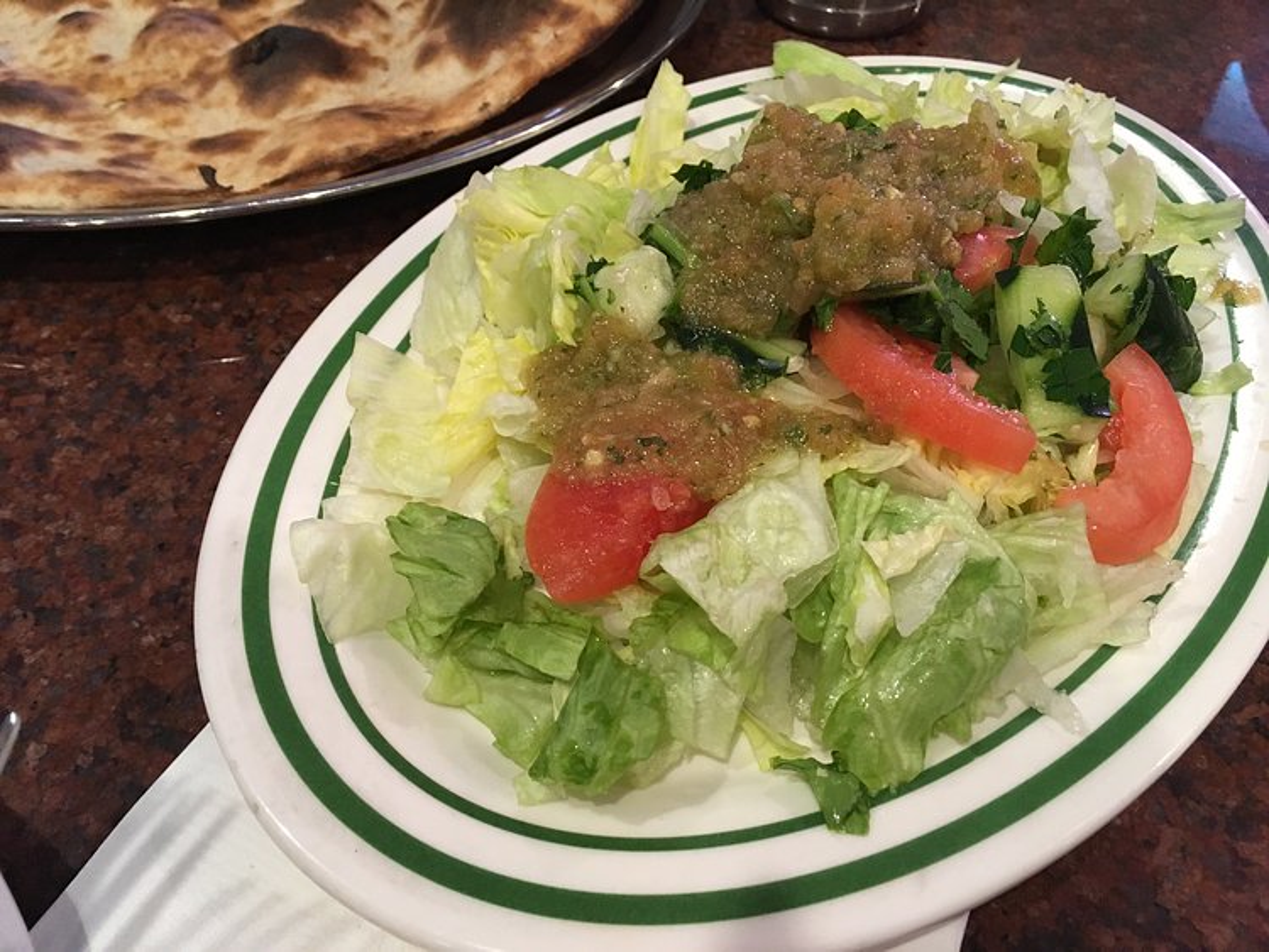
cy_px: 476
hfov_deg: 61.6
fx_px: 1063
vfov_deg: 48.3
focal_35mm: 29
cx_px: 634
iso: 160
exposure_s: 1/30
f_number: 2.2
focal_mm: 4.15
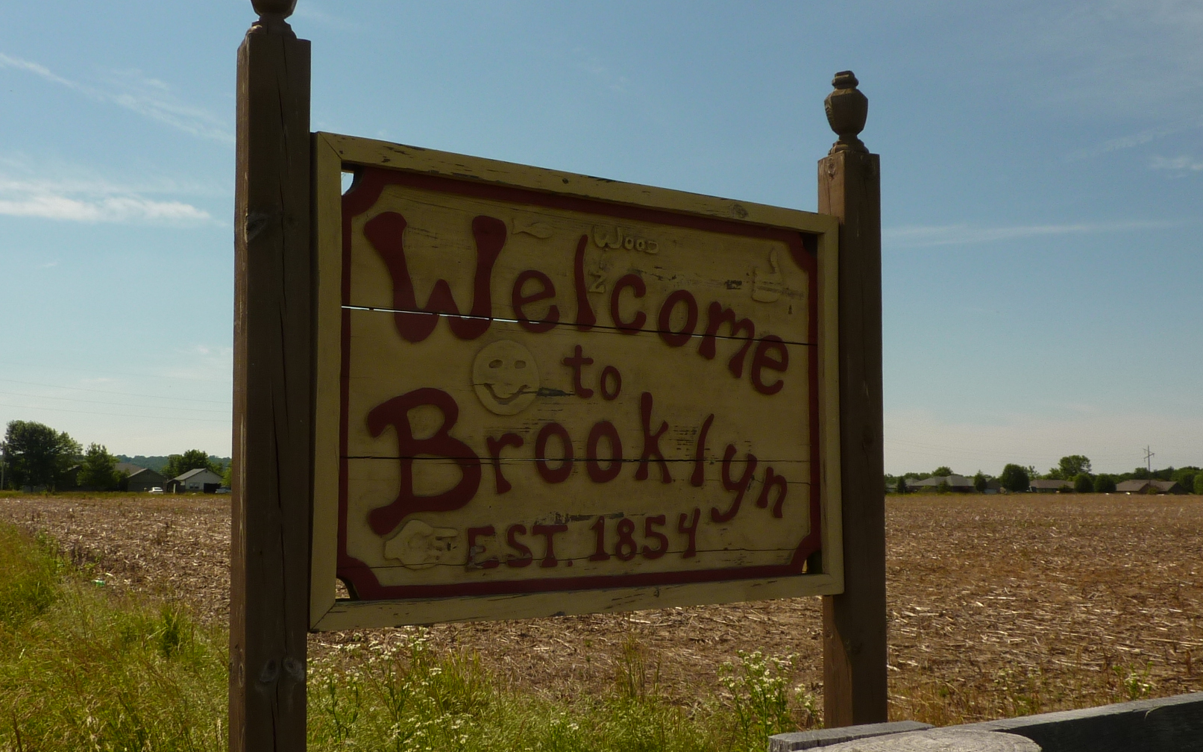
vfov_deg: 36.3
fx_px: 1147
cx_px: 568
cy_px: 407
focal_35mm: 35
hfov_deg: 55.3
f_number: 5.6
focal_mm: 4.1
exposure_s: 1/640
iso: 80
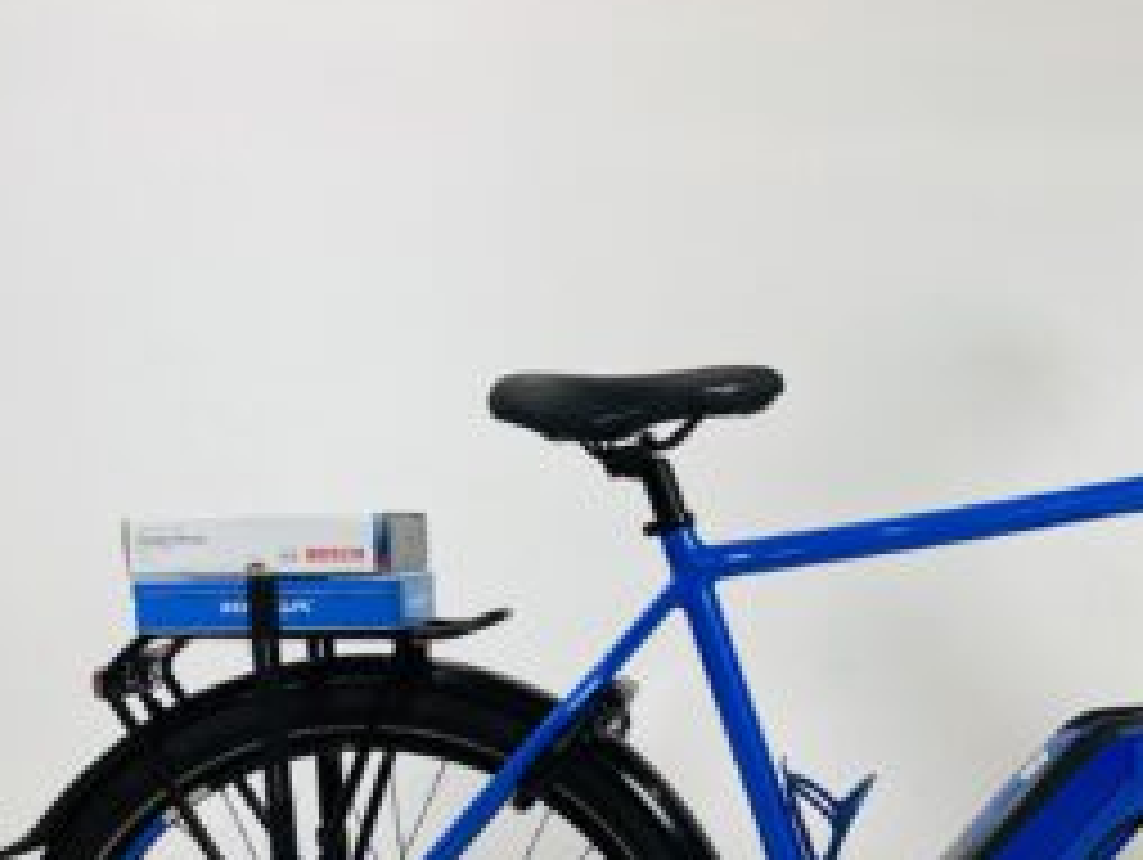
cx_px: 904
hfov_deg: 39.7
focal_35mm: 46
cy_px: 729
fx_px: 1520
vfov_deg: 30.5
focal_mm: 4.25
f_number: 1.8
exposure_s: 1/100
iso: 100
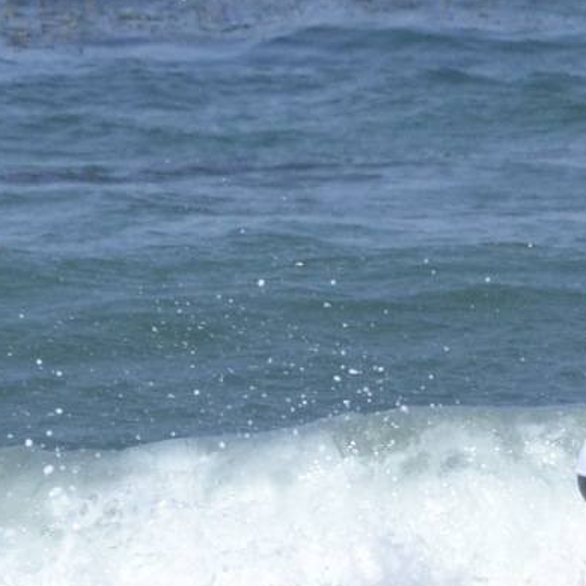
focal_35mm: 2265
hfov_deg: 0.8
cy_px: 597
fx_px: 43380
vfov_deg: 0.8
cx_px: 1380
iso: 800
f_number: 11
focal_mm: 300
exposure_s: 1/1600
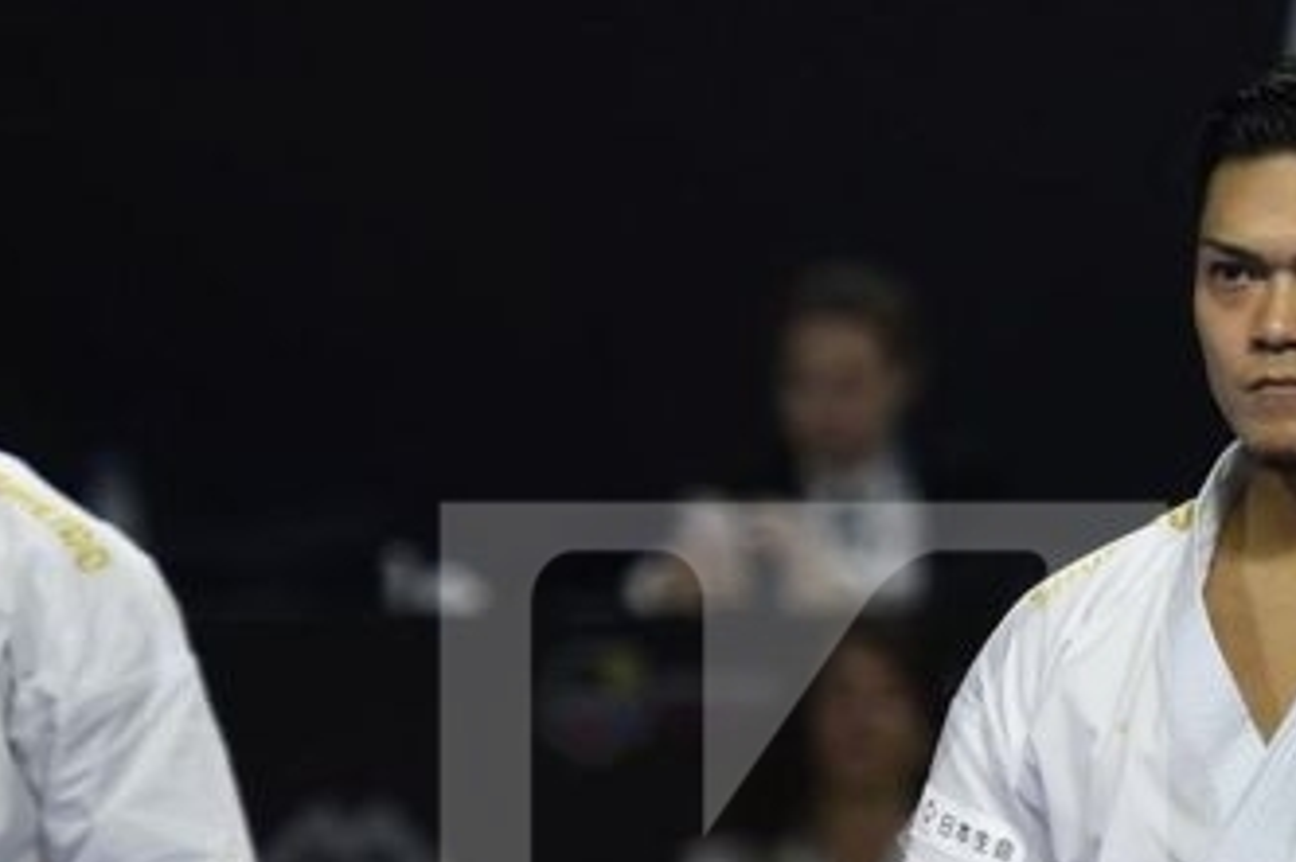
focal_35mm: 895
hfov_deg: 2.3
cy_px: 858
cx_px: 2127
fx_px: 32203
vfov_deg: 1.5
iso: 800
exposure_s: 1/800
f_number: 2.8
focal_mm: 165
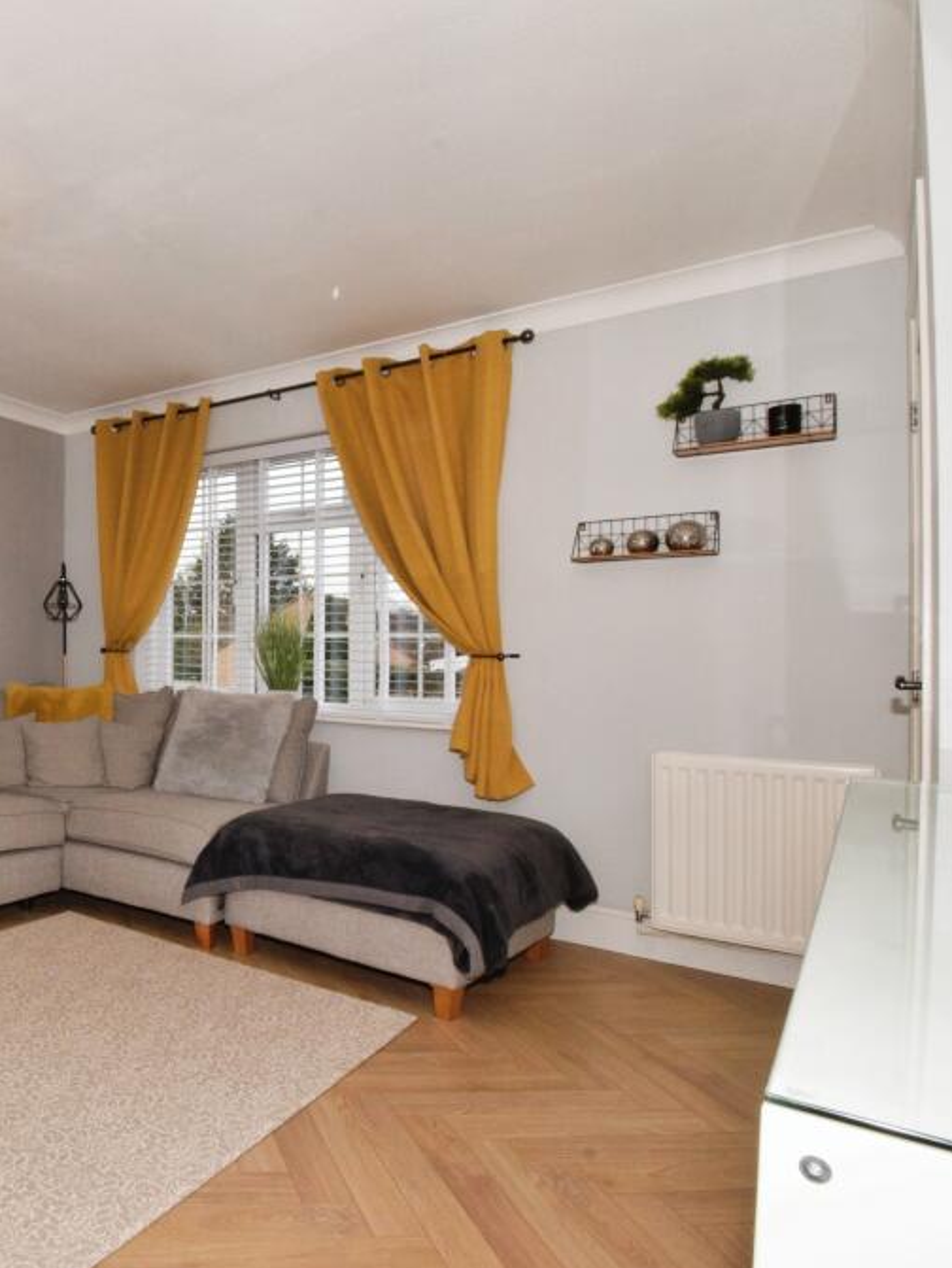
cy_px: 643
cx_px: 119
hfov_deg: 54.3
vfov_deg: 76.4
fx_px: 806
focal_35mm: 22
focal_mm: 10
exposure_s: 1/60
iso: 1000
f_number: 20
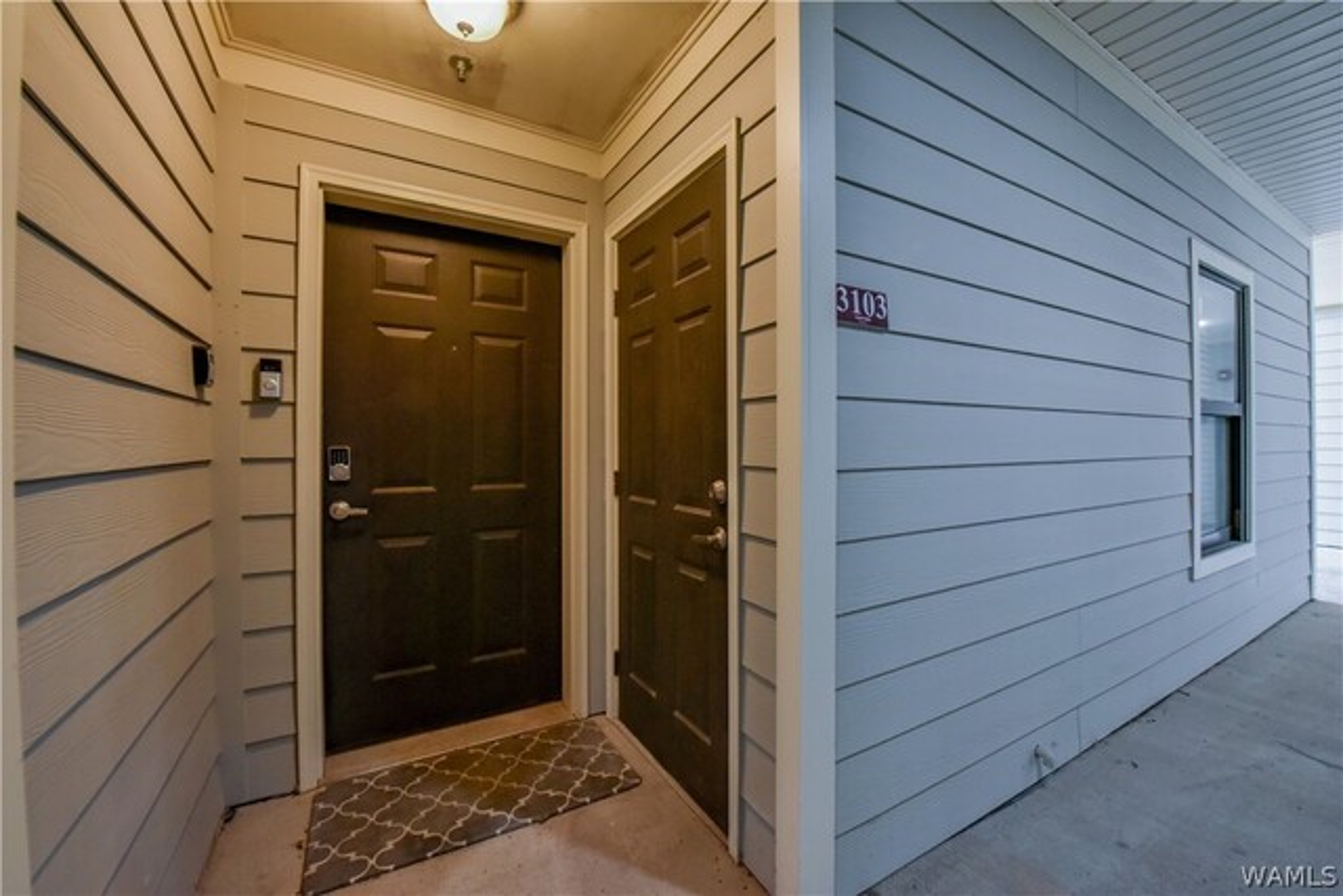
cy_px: 448
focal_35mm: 14
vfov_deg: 81.2
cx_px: 672
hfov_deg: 104.2
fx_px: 522
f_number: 8
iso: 2000
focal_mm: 14
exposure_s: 1/50
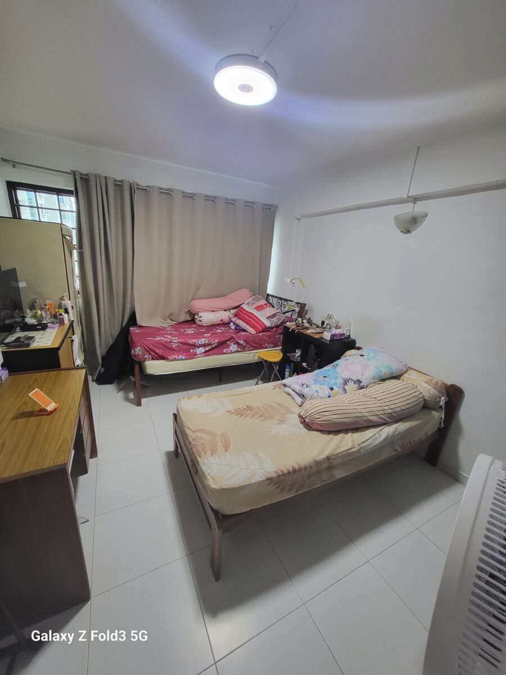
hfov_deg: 89.9
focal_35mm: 13
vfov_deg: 106.2
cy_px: 338
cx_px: 253
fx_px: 253
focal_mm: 1.74
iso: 320
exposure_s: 1/33
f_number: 2.2
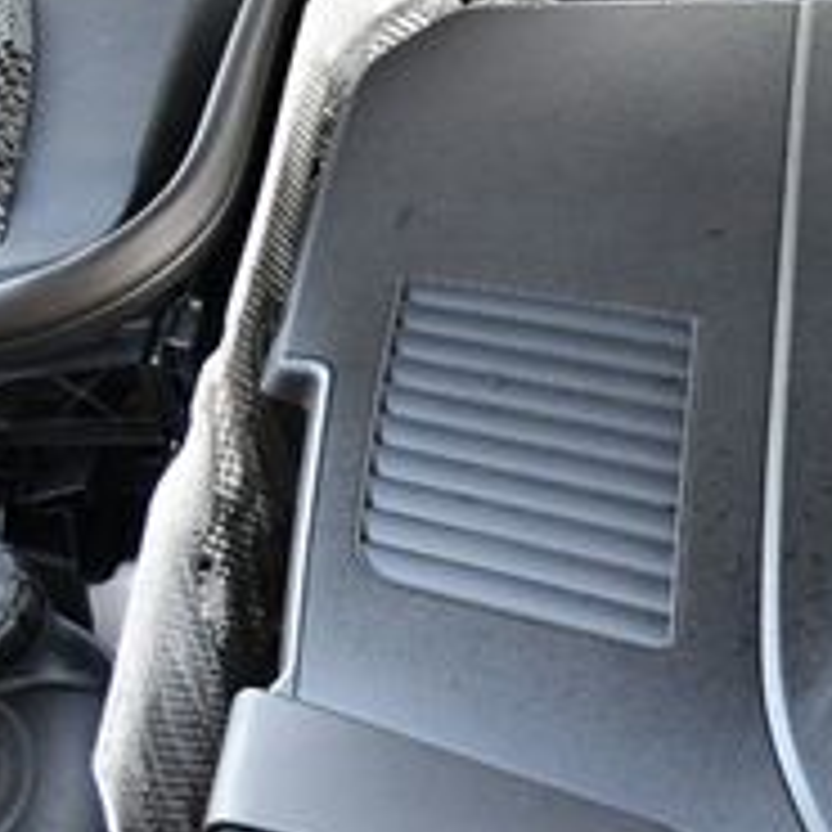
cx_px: 1129
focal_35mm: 118
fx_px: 3209
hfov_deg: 14.1
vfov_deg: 14.8
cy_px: 508
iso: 800
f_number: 3.8
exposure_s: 1/250
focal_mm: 20
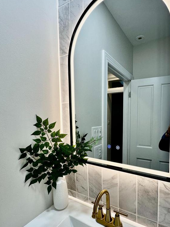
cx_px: 104
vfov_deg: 81.5
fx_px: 131
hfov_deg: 65.2
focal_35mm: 20
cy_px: 124
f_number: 2.2
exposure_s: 1/120
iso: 100
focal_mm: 2.22
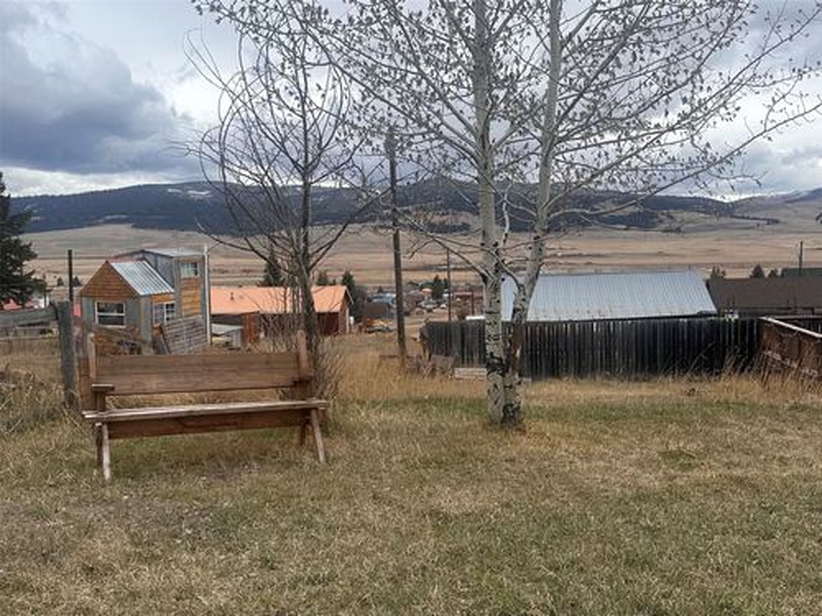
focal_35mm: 24
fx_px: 570
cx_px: 411
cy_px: 308
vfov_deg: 56.8
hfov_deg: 71.6
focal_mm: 6.86
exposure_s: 1/2809
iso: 80
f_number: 1.78
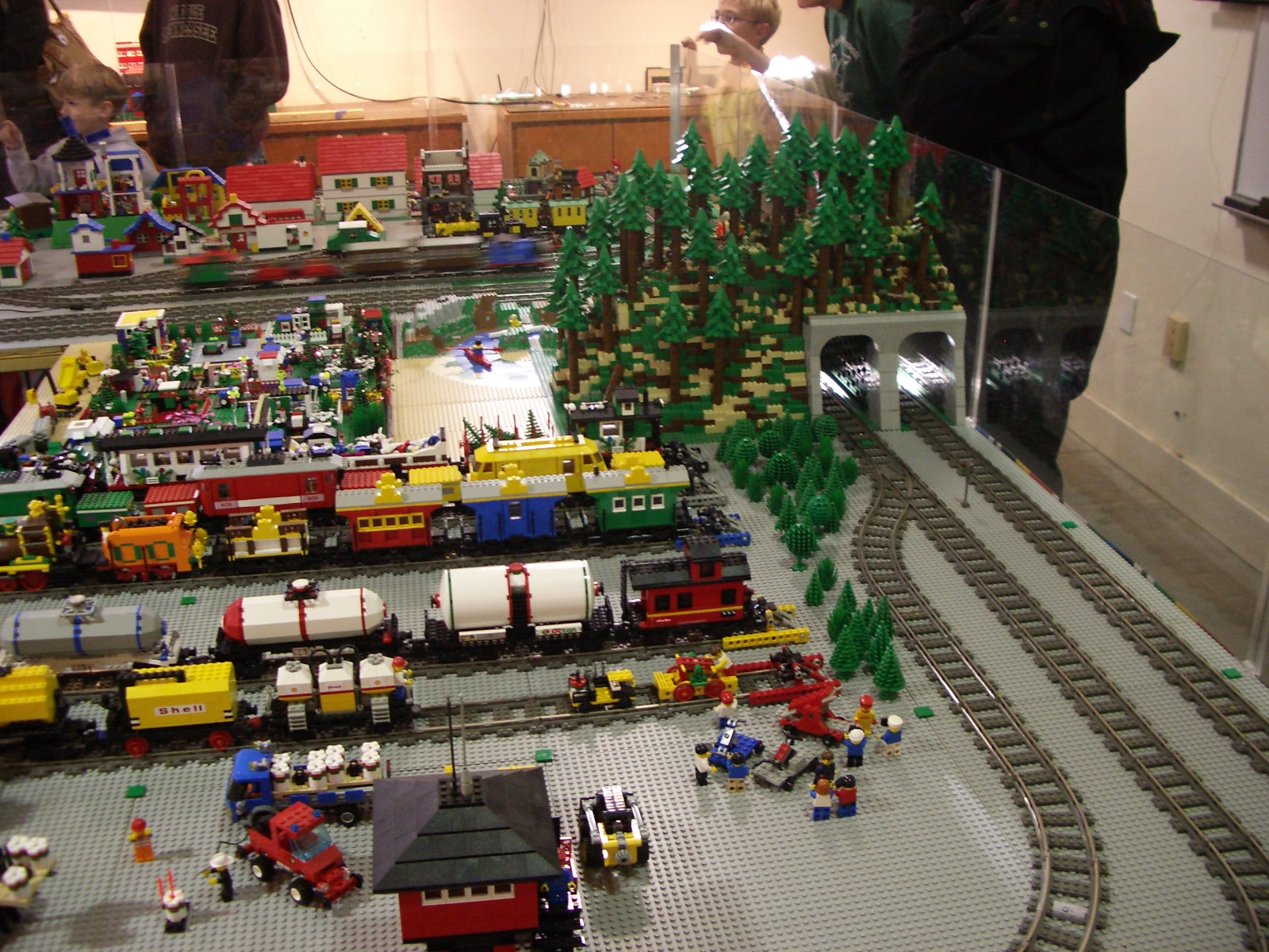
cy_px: 476
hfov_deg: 52.6
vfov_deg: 40.7
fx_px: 1283
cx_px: 634
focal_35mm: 35
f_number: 2.6
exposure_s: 1/15
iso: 200
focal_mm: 5.8
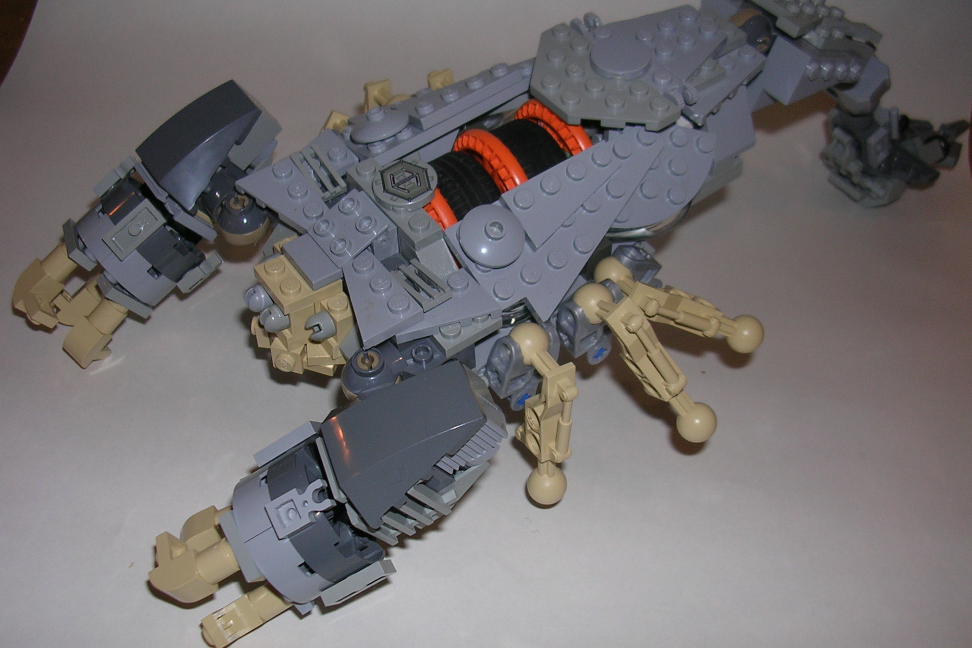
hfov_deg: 48.5
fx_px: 1080
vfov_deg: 33.4
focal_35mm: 40
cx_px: 487
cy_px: 354
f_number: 2.8
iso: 50
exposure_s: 1/60.1
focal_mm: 5.8
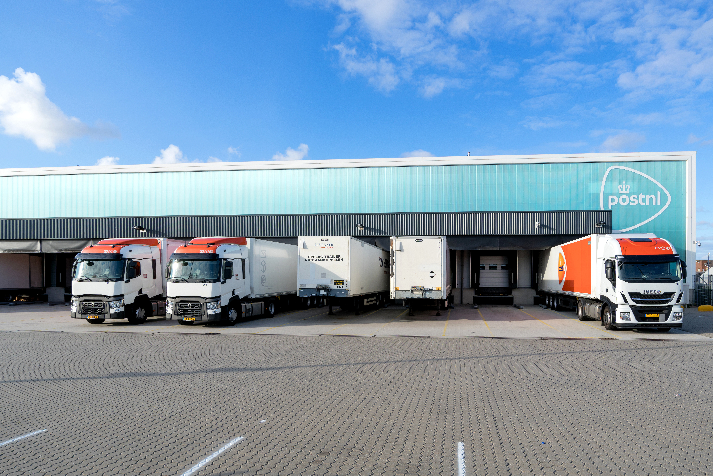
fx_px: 416
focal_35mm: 21
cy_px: 238
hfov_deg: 81.2
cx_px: 356
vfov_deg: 59.5
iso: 100
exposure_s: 1/250
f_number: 6.3
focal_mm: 14.1
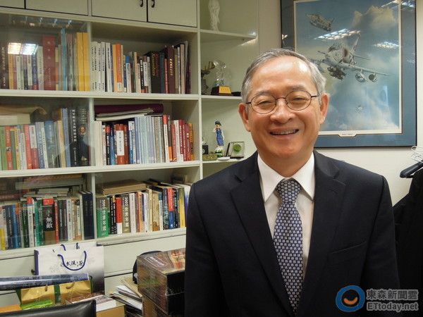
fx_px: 428
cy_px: 158
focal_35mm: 35
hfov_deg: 52.6
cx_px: 212
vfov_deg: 40.7
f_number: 3.2
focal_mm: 6.3
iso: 320
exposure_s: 1/50
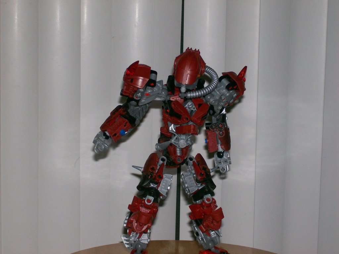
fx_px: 852
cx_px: 170
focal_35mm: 87
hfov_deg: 22.5
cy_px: 127
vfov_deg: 17.0
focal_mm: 14.3
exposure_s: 1/109
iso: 80
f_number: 4.3
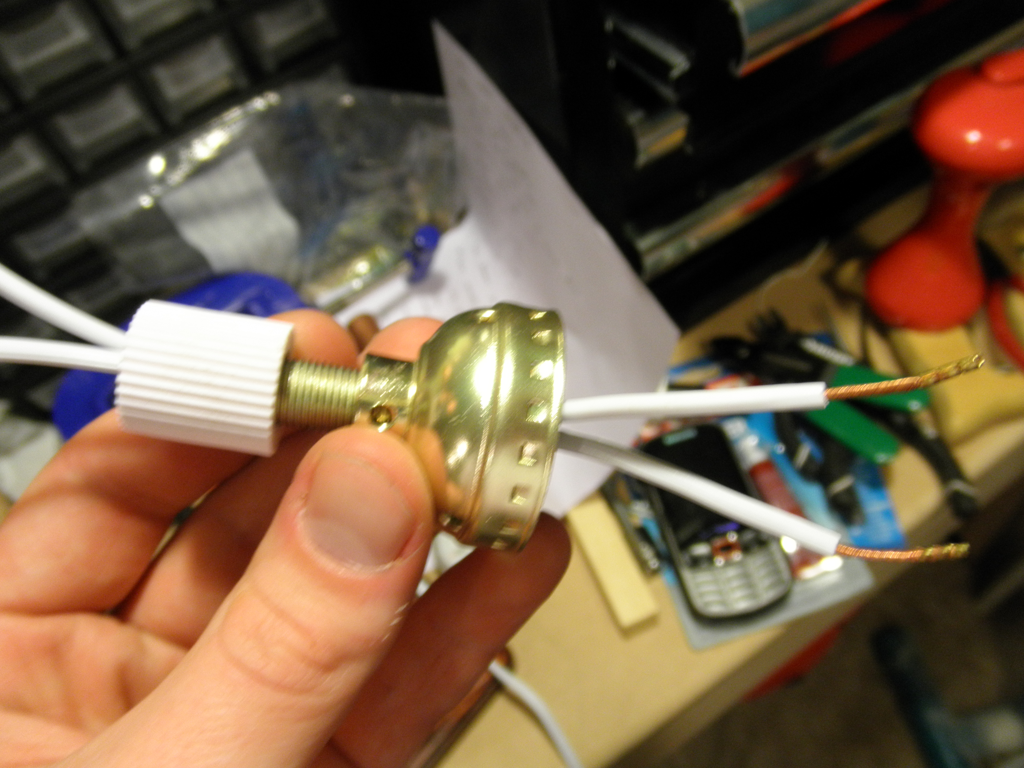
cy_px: 384
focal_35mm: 28
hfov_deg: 63.4
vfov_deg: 49.7
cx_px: 512
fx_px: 828
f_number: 3
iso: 200
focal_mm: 5
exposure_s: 1/13
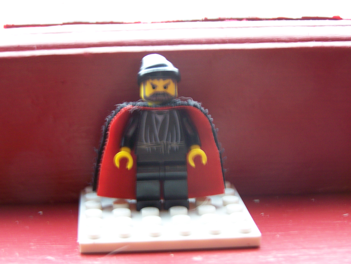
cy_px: 132
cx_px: 176
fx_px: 832
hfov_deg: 23.8
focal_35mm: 82
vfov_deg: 18.0
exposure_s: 1/13
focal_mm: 13.7
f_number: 3.2
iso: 160
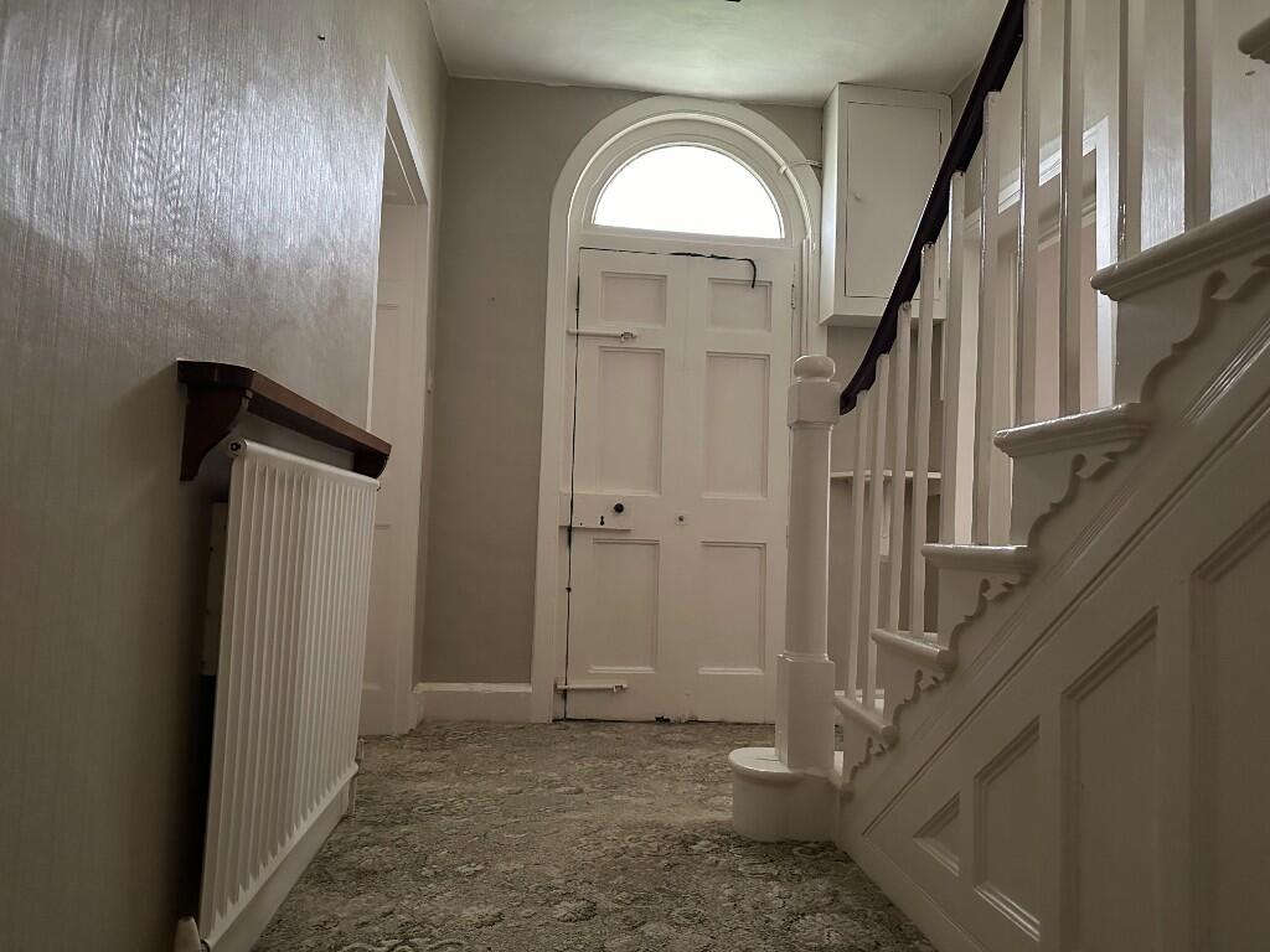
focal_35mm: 24
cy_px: 476
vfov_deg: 56.8
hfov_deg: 71.6
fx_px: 881
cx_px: 635
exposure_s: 1/43
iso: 1000
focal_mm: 6.86
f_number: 1.78
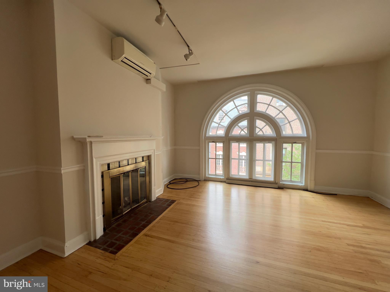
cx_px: 195
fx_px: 146
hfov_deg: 106.2
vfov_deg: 89.9
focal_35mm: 13
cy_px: 146
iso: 64
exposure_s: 1/120
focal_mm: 1.57
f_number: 1.8
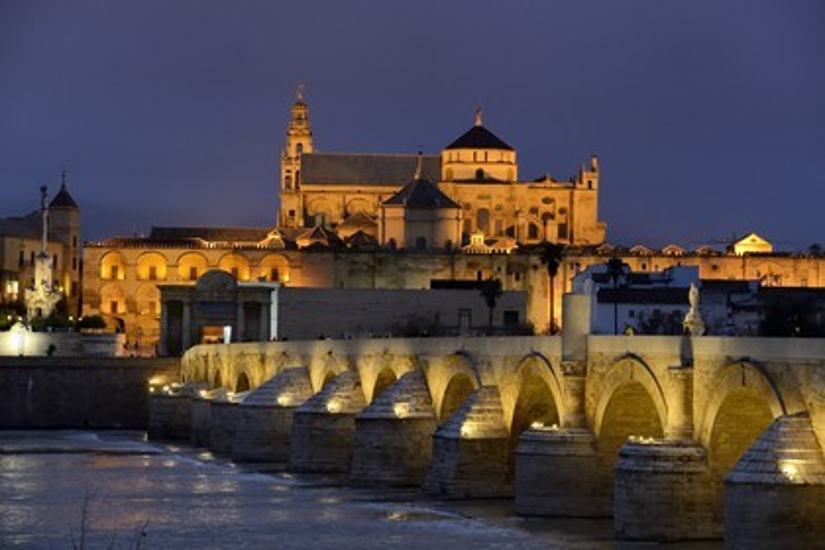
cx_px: 412
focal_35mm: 102
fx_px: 2337
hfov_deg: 20.0
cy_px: 275
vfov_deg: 13.4
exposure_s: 1/10
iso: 1600
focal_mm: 102
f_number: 5.6
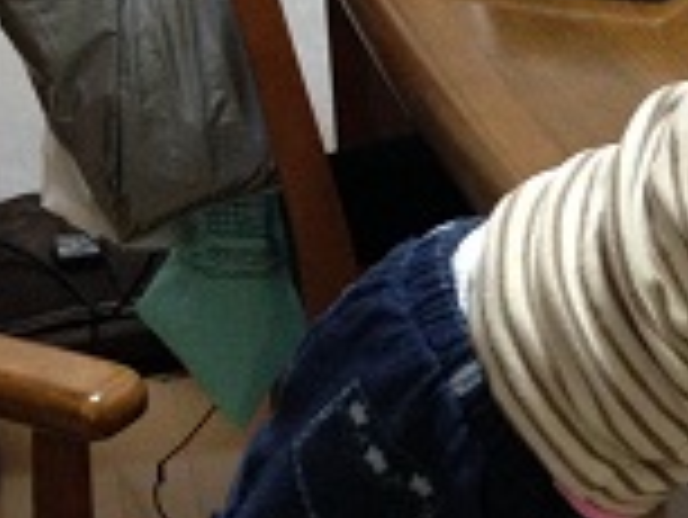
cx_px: 621
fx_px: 2108
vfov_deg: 14.0
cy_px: 302
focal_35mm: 106
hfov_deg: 18.2
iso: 400
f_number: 2.4
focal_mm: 4.12
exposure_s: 1/17
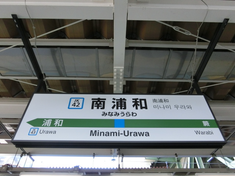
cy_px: 88
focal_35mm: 25
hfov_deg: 69.4
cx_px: 118
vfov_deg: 54.9
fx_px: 170
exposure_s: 1/125
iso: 250
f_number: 3.5
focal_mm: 4.5
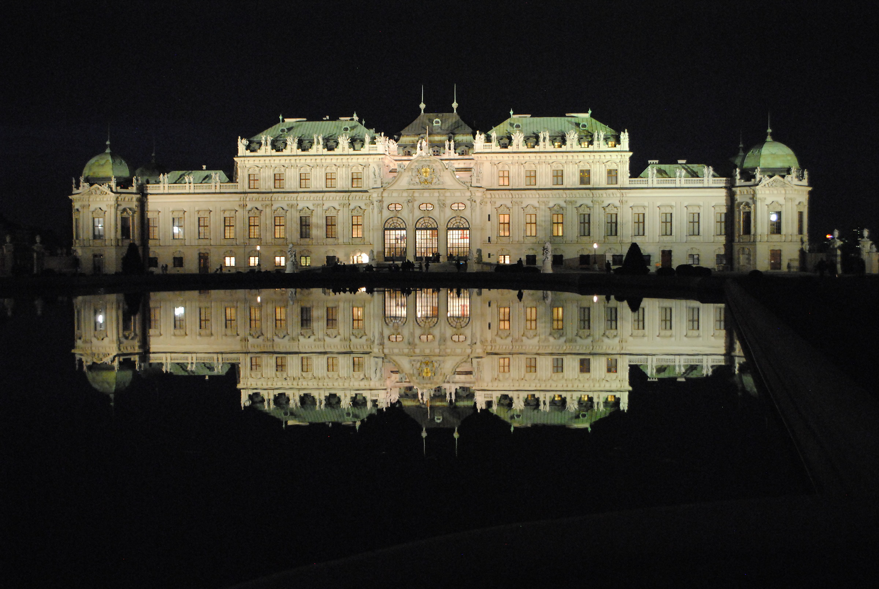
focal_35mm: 39
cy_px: 294
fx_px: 953
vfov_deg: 34.3
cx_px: 440
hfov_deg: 49.5
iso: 1600
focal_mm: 26
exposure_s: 1/6
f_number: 4.2
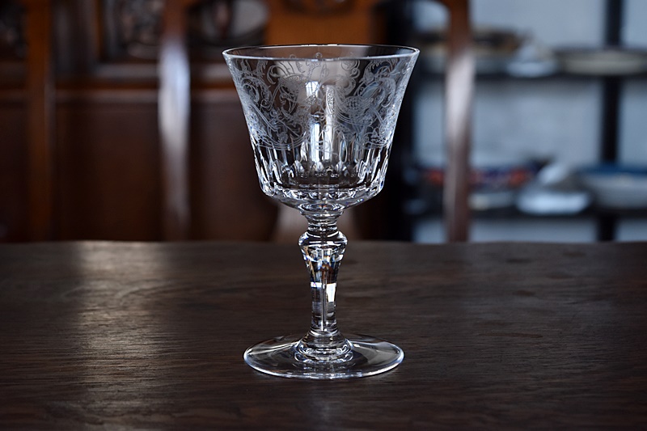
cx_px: 324
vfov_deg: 16.5
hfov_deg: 24.6
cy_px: 216
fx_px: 1482
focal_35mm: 82
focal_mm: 55
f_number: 5.6
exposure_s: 1/15
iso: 800
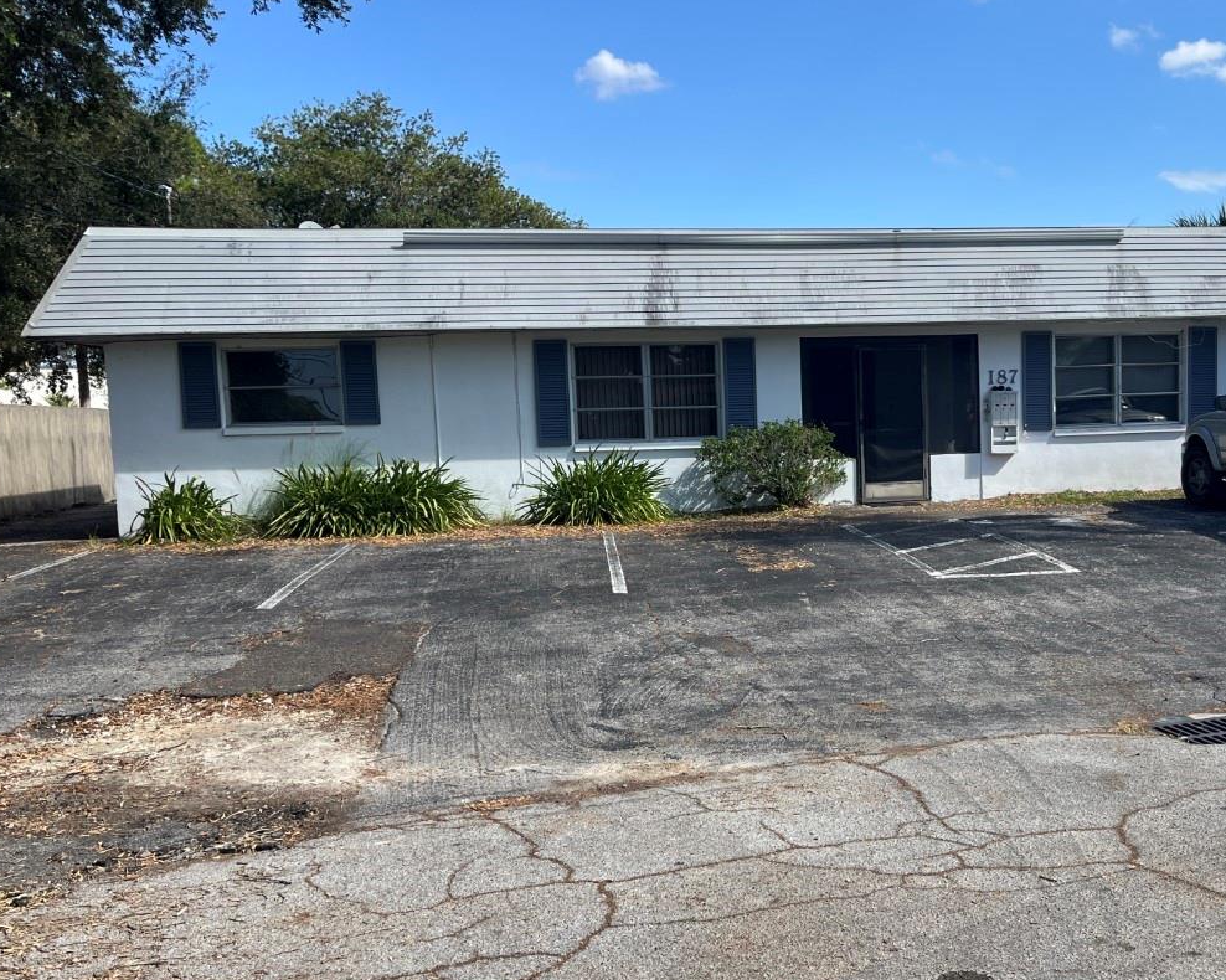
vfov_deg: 40.1
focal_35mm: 37
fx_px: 1342
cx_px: 818
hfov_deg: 48.3
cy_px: 548
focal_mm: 5.1
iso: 50
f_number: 1.6
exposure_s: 1/2571
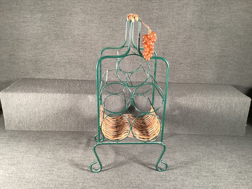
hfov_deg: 58.3
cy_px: 94
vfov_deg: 45.4
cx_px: 126
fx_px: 226
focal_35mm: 31
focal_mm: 3.3
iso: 160
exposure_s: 1/50
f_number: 2.4
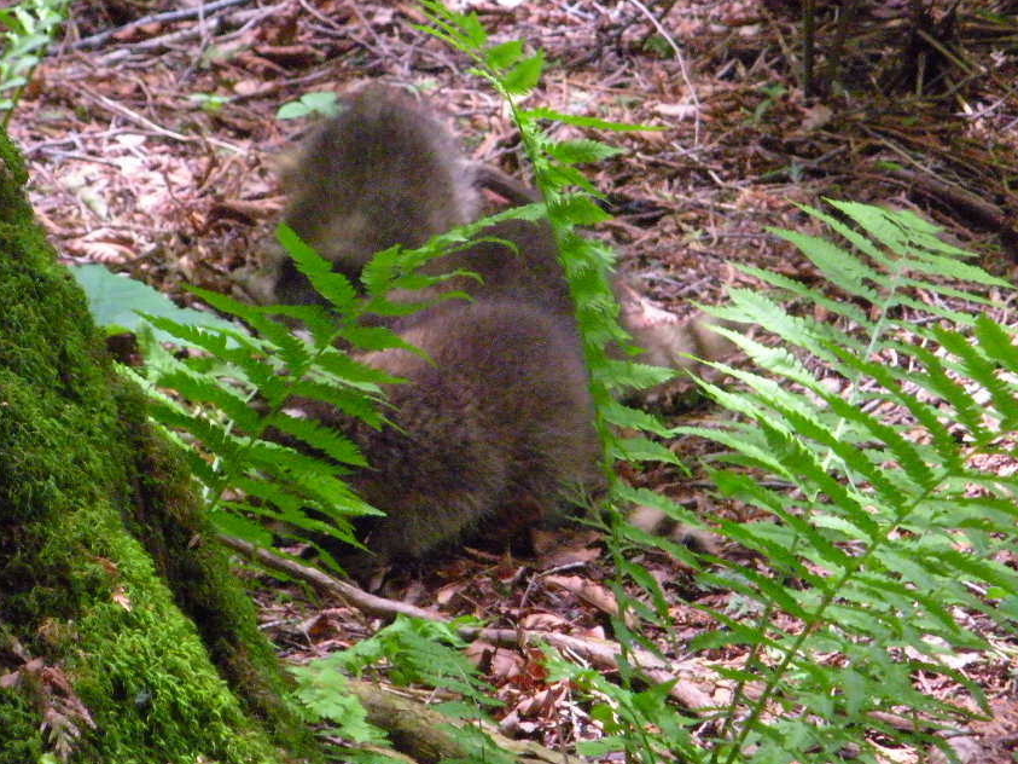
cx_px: 517
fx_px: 5322
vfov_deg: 8.2
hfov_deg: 10.9
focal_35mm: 181
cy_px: 317
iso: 981
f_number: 5.4
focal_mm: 26
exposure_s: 1/98
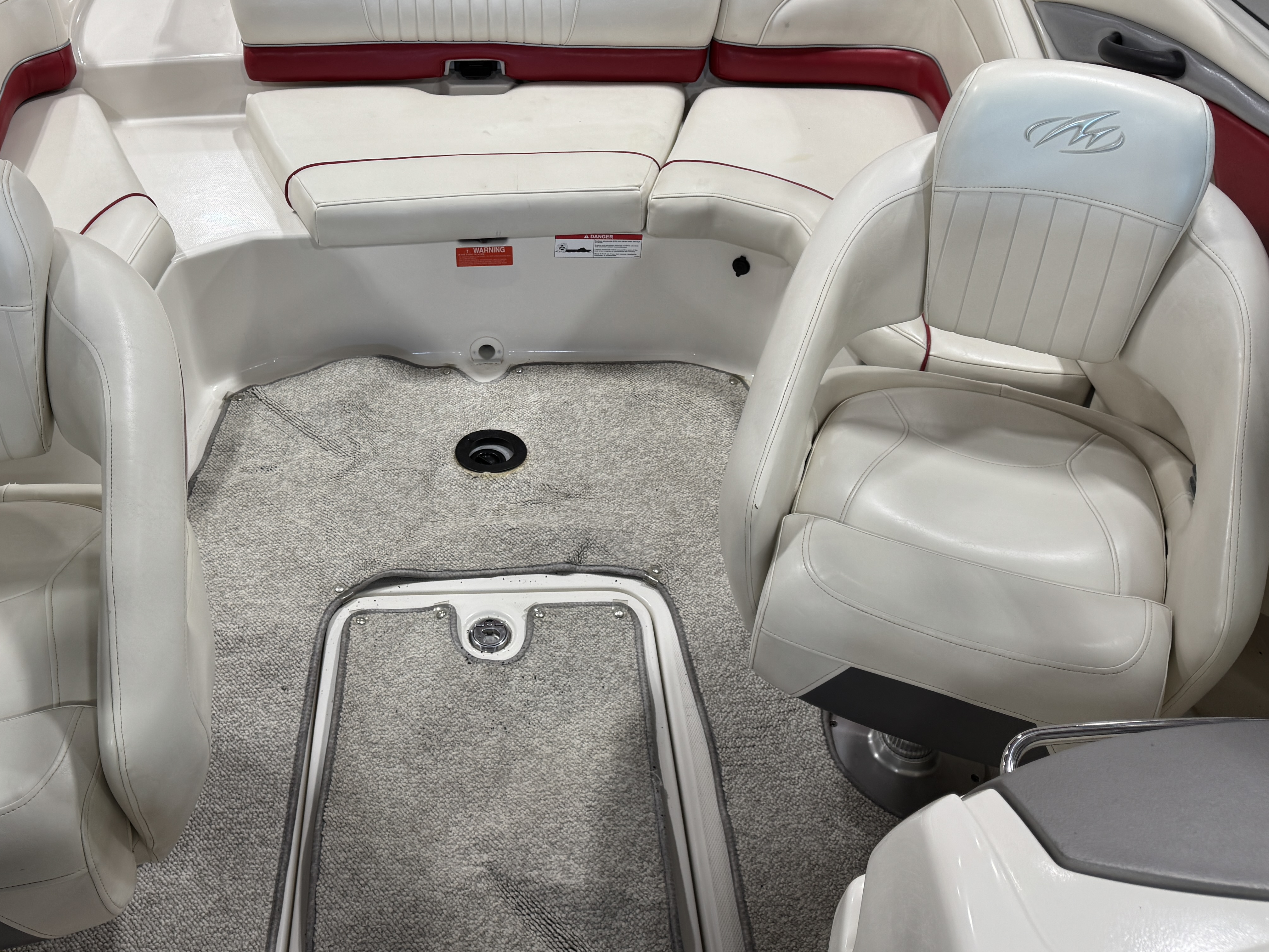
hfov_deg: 53.6
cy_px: 394
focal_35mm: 34
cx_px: 517
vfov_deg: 41.6
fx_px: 1246
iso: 100
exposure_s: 1/120
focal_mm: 6.76
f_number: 1.78
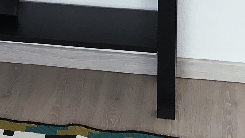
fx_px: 1020
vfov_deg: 7.2
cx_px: 1
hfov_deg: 13.5
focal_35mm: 157
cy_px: -212
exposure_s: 1/100
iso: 32
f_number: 1.8
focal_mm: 3.99
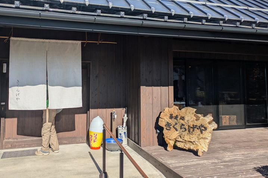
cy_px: 67
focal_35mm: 29
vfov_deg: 44.6
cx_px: 119
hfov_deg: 63.5
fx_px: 216
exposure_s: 1/3378
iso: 53
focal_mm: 5.43
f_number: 1.89
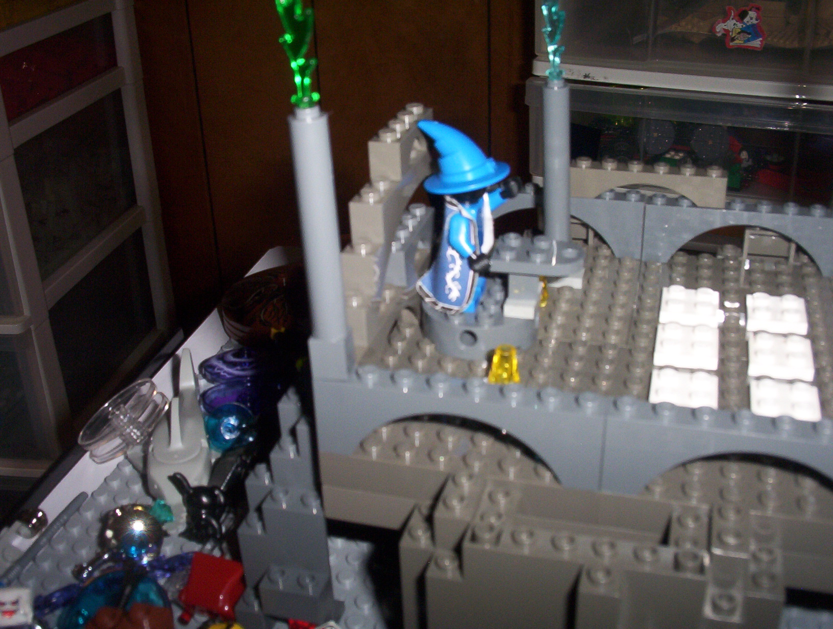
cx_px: 416
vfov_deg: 37.0
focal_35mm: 39
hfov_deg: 47.8
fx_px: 941
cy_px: 314
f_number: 4.5
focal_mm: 6
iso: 140
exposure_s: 1/30
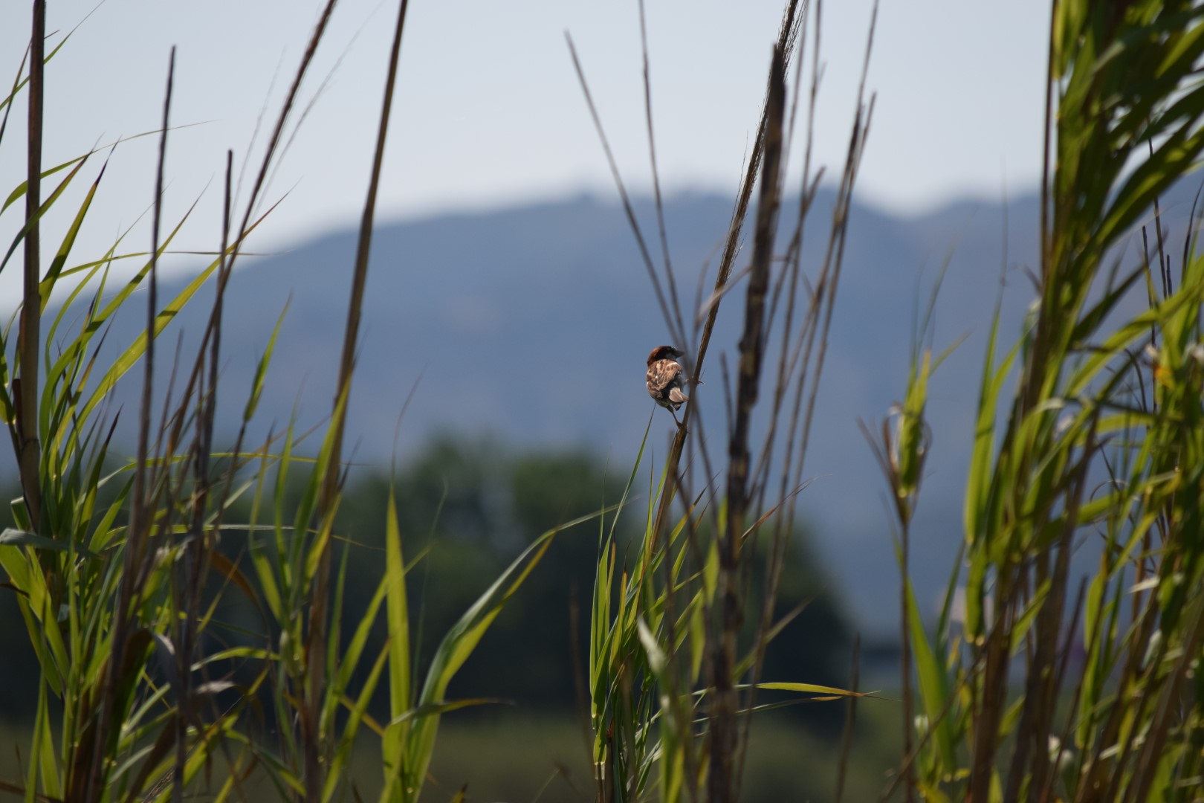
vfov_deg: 4.6
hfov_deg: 6.9
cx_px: 602
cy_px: 402
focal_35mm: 300
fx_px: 10033
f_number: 5.6
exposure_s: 1/1250
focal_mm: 200
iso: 400
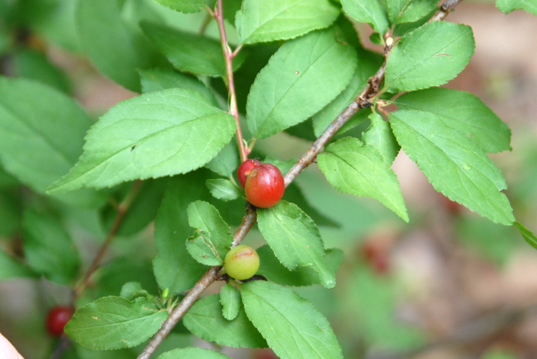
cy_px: 180
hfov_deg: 16.1
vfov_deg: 10.8
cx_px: 268
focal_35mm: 128
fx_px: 1904
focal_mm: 85
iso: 400
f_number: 5
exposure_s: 1/60
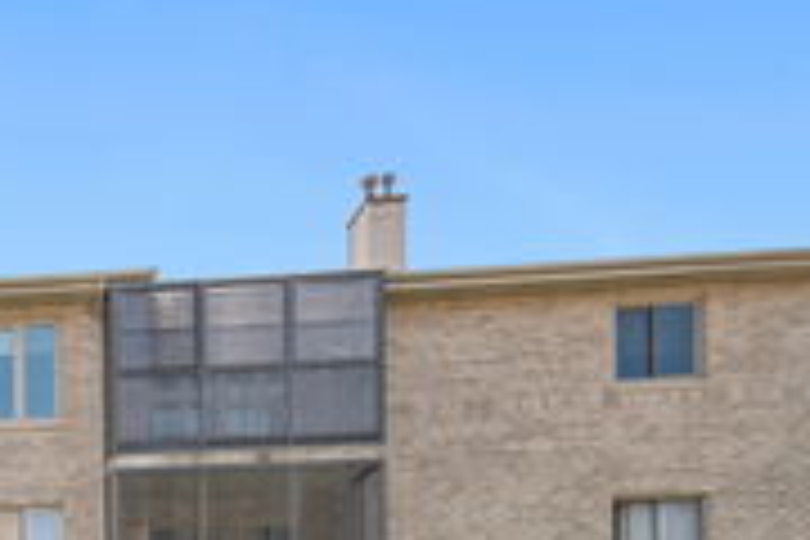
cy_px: 626
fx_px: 900
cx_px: -126
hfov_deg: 38.2
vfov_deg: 29.4
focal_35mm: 40
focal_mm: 10
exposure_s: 1/250
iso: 250
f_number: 7.1
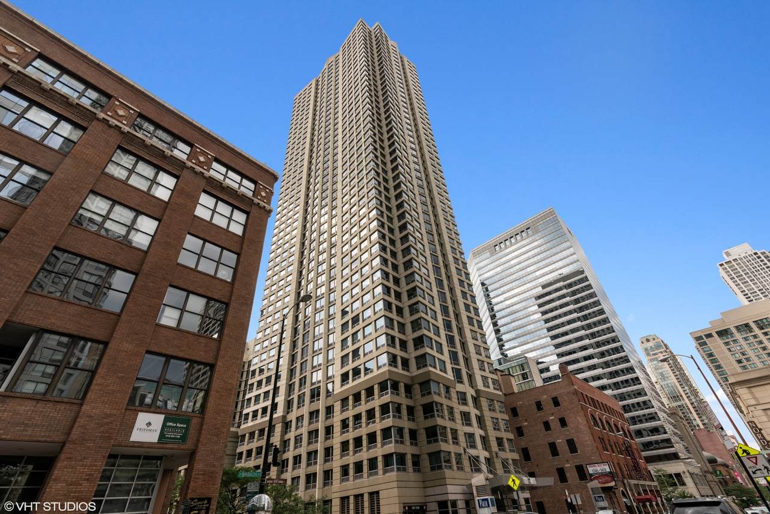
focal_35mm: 16
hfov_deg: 96.7
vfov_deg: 73.8
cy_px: 257
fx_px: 342
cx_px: 385
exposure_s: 1/320
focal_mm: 16
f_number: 8
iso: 250
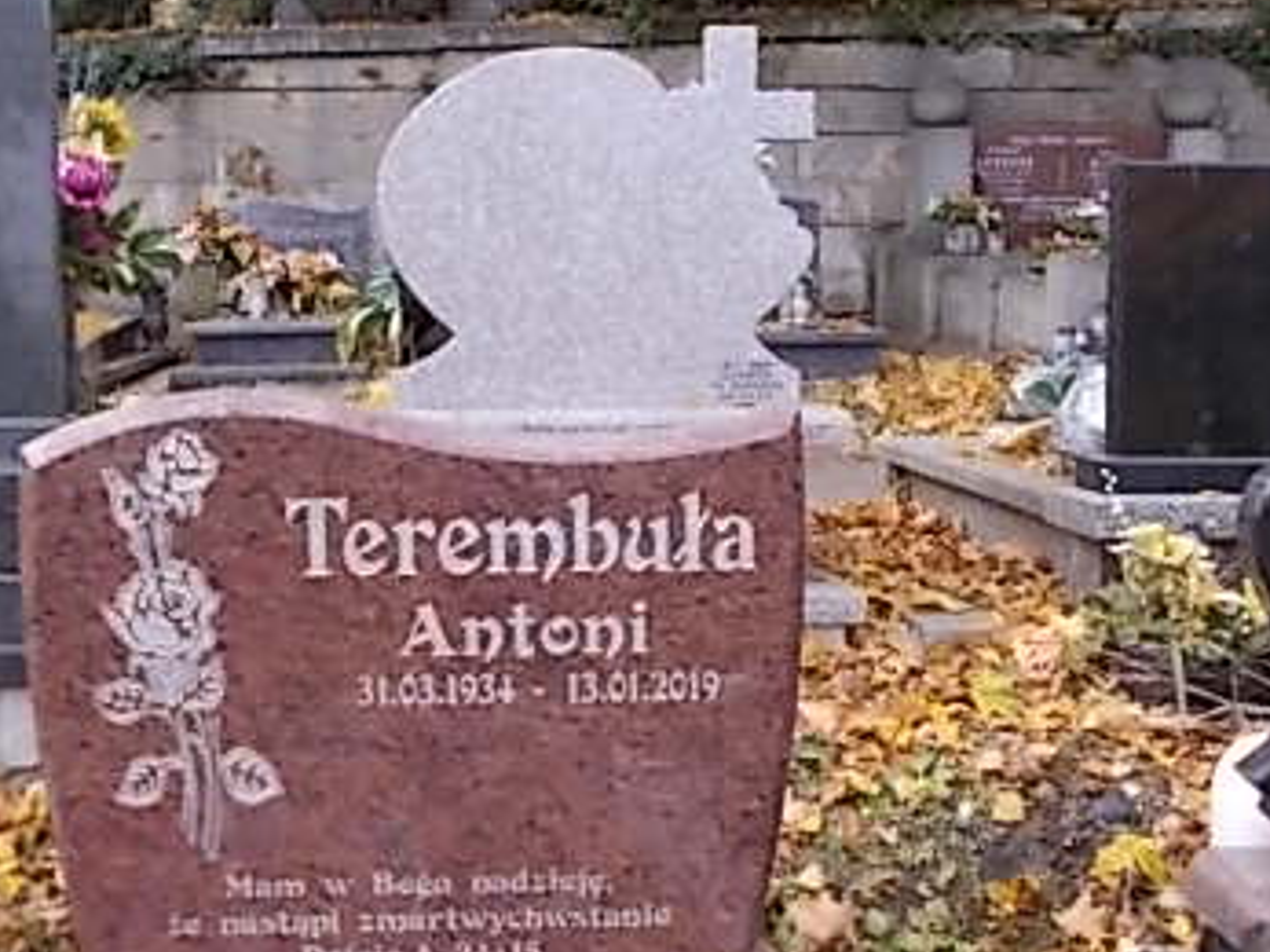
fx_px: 1760
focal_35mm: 48
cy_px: 410
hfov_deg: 39.6
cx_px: 549
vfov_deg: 30.2
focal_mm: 4.6
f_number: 3.2
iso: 80
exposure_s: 1/125
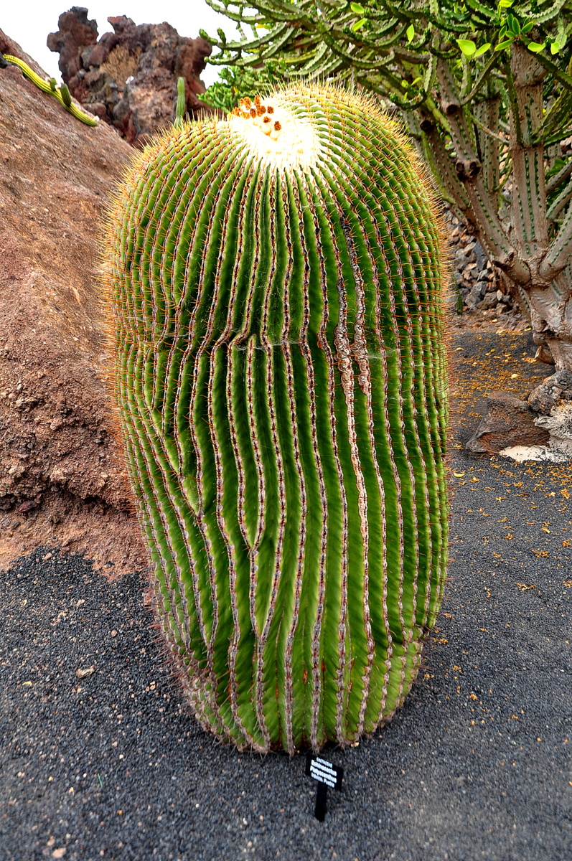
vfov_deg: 53.2
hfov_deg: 36.8
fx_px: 860
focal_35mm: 36
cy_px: 430
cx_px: 286
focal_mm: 24
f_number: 7.1
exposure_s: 1/200
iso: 400
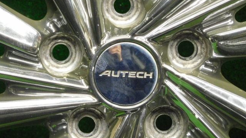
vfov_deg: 4.1
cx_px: 123
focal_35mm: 296
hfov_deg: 7.3
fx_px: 1931
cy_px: 76
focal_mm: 48.4
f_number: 5.5
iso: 800
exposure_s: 1/13
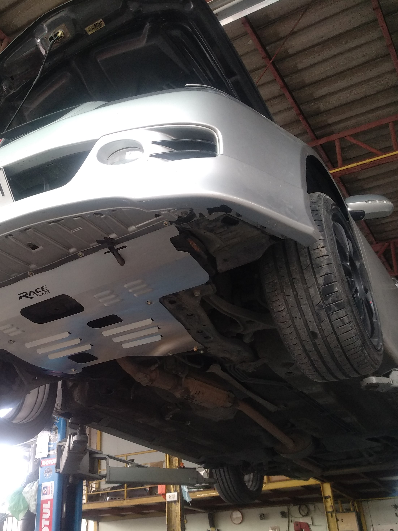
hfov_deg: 46.1
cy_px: 266
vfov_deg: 60.0
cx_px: 136
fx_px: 460
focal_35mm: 30
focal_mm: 3.81
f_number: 2.2
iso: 250
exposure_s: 1/50
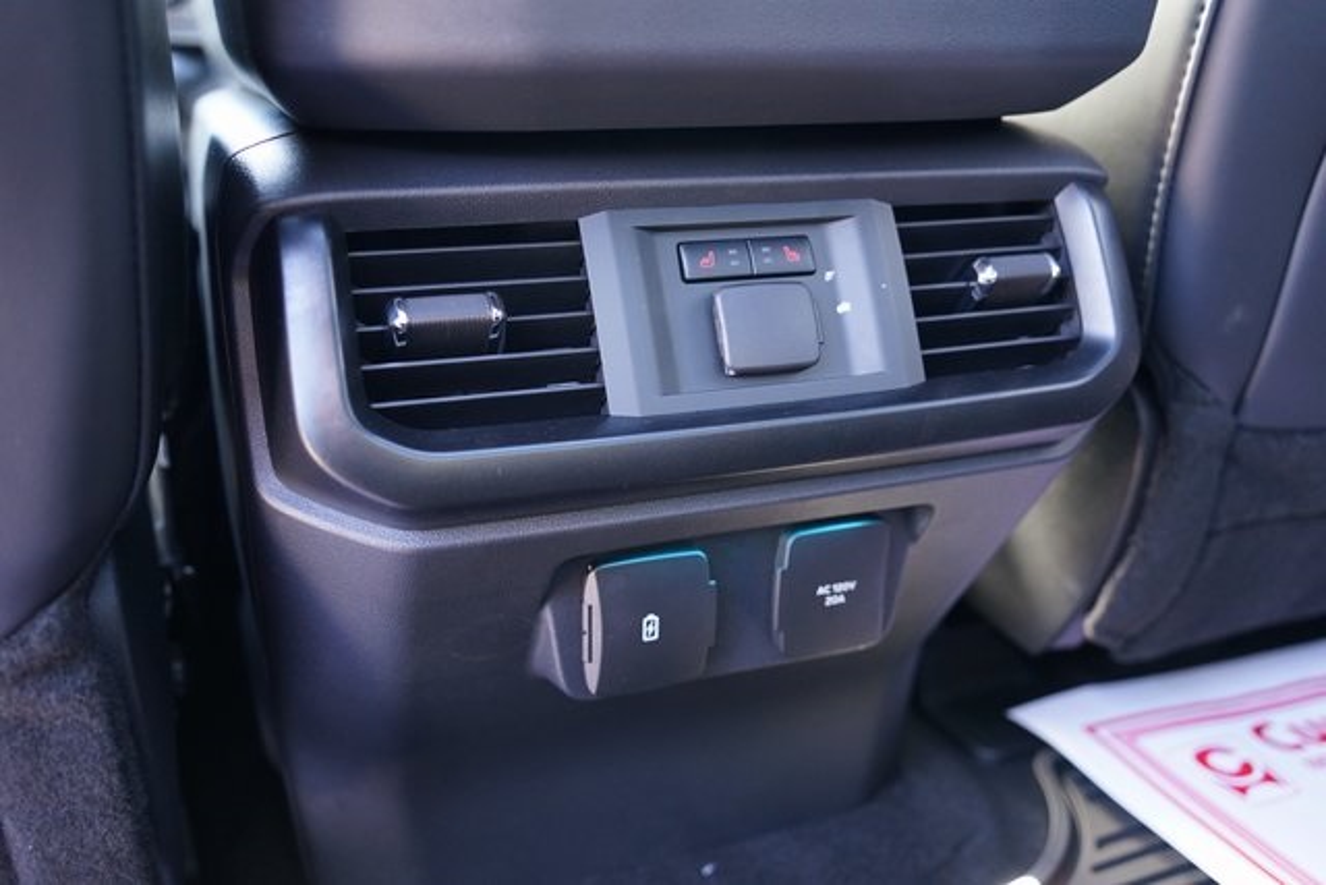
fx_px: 1142
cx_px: 663
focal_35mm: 31
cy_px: 442
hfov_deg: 60.3
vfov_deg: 42.3
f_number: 3.2
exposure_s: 1/60
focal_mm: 31
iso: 1600
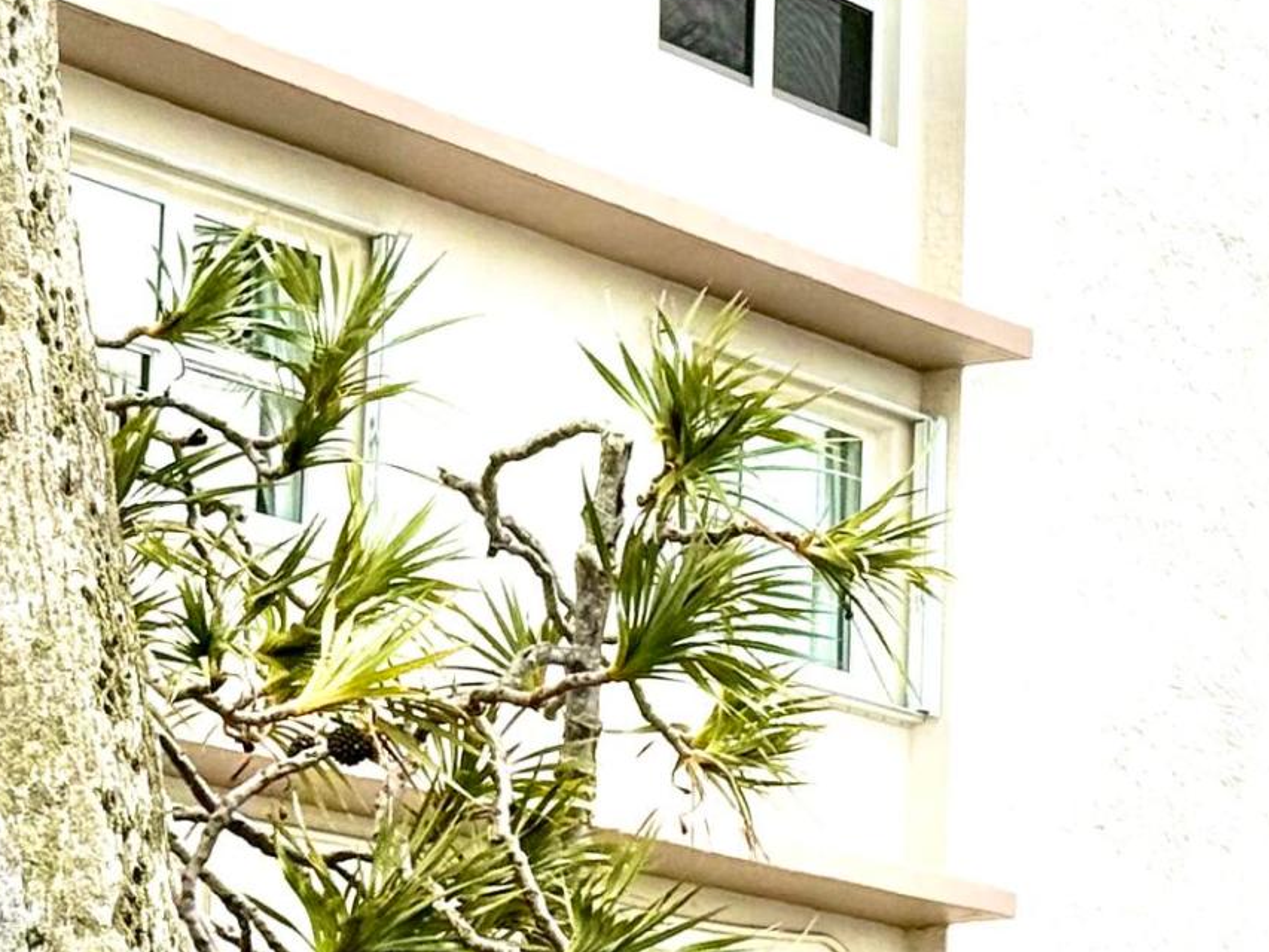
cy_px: 537
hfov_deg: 11.9
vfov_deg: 9.2
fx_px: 5940
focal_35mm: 162
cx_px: 1601
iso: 64
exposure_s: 1/3704
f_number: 1.78
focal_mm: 6.76
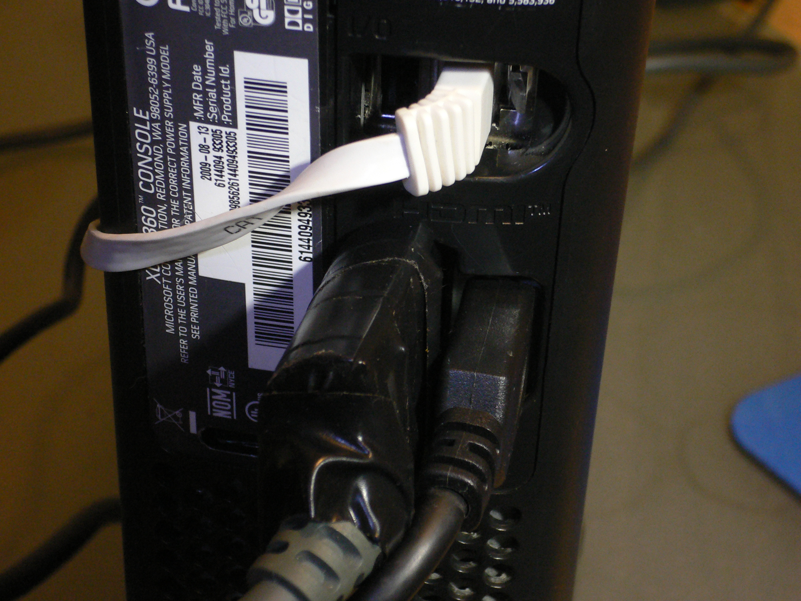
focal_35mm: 84
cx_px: 400
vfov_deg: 17.6
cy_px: 300
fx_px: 1944
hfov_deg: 23.3
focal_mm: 14
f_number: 4.6
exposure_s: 1/8
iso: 200
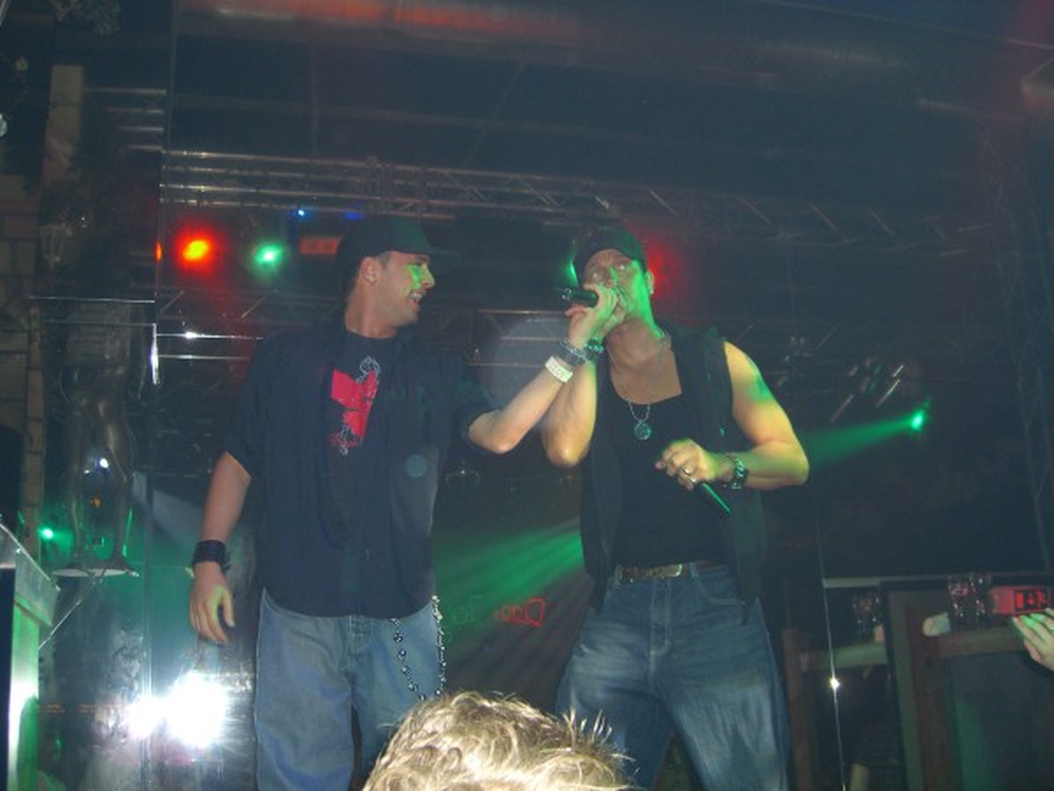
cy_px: 396
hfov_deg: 49.0
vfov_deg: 37.7
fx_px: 1157
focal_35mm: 38
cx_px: 527
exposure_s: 1/60
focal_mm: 7.9
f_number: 2.8
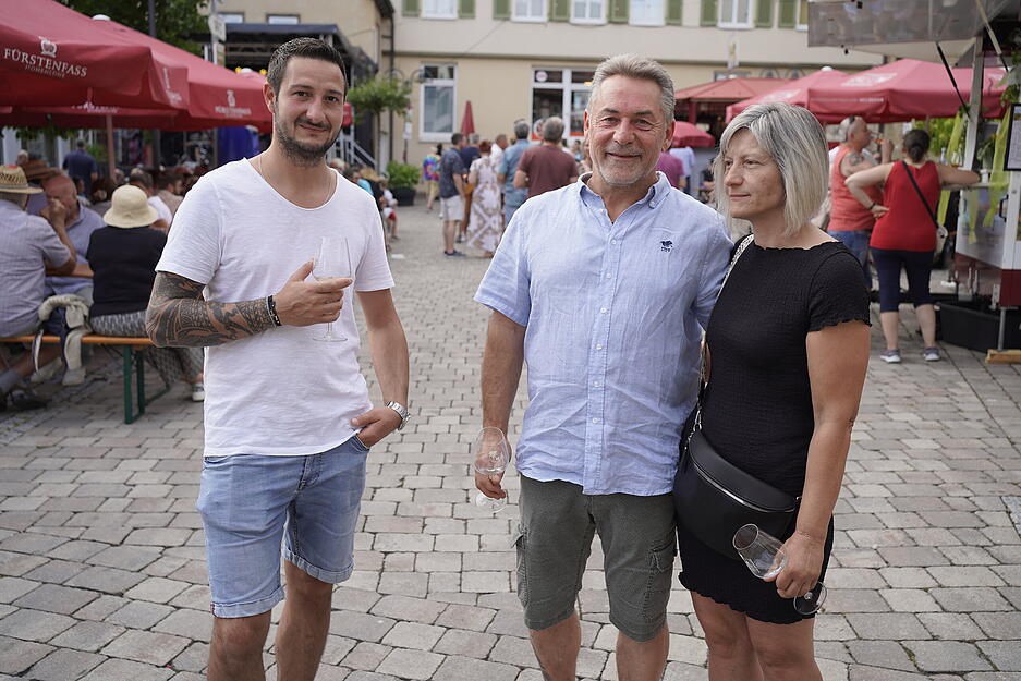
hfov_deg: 54.4
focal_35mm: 35
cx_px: 510
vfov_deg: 37.9
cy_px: 340
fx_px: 993
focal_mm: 35
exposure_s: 1/200
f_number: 4
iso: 100
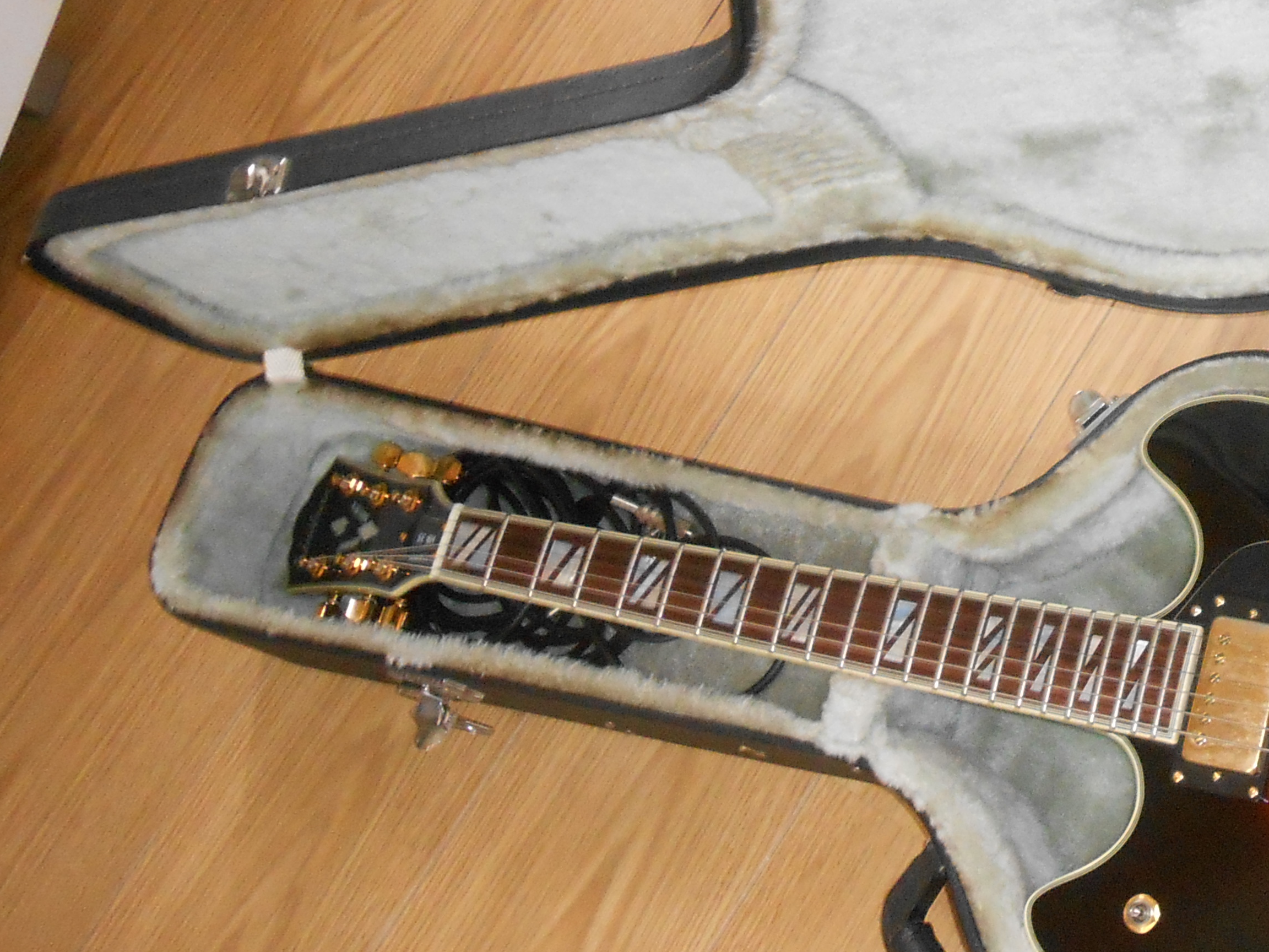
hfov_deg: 34.3
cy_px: 390
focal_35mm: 52
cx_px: 1200
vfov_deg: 28.0
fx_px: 1906
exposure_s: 1/5
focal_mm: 4.6
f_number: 3.5
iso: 400
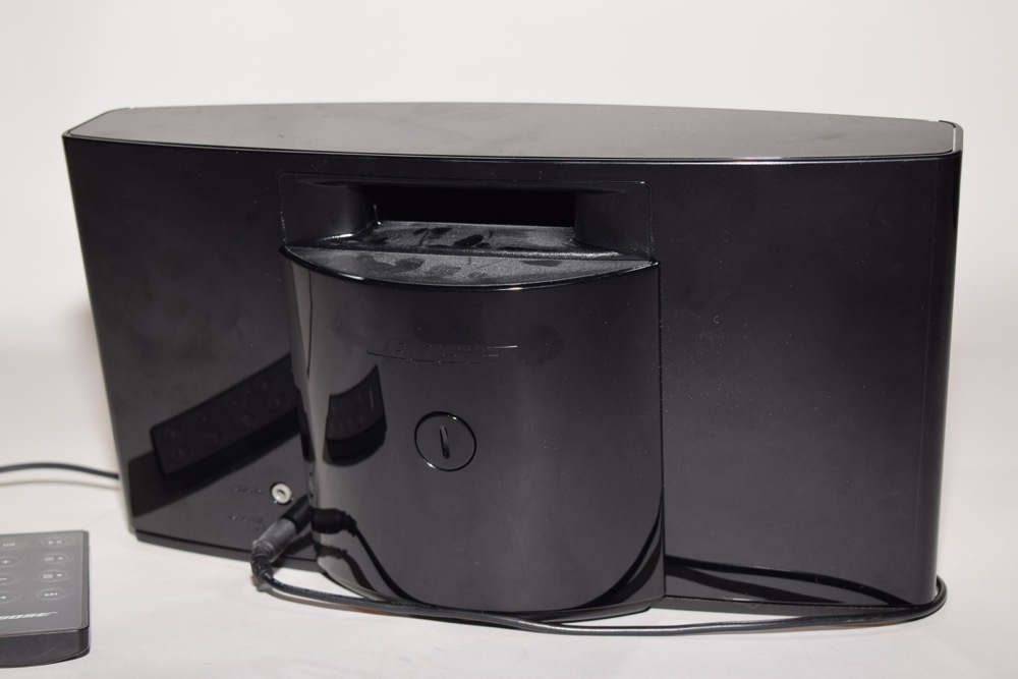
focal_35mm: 54
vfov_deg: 25.1
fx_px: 1527
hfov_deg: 36.9
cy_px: 340
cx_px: 509
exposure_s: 1/60
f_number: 6.3
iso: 100
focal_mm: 36
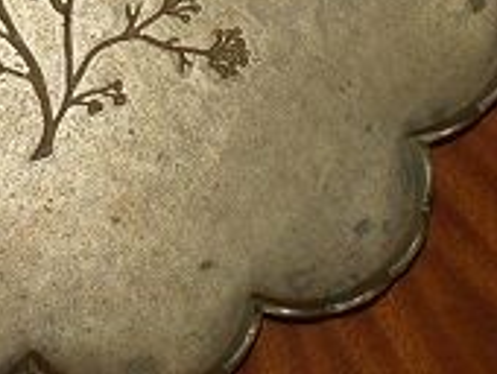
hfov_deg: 15.7
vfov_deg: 11.7
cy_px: -76
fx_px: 1783
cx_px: 82
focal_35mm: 124
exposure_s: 1/30
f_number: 3
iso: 100
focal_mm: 7.8
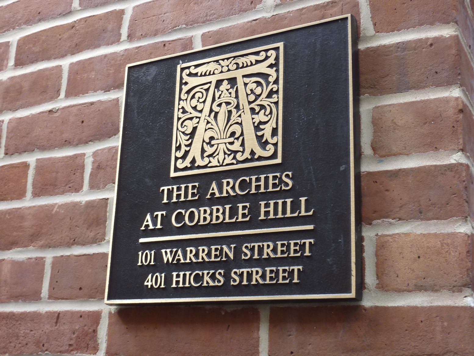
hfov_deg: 39.7
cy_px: 178
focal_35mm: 48
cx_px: 237
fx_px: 657
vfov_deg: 30.3
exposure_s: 1/30
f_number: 3.8
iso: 125
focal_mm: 7.9
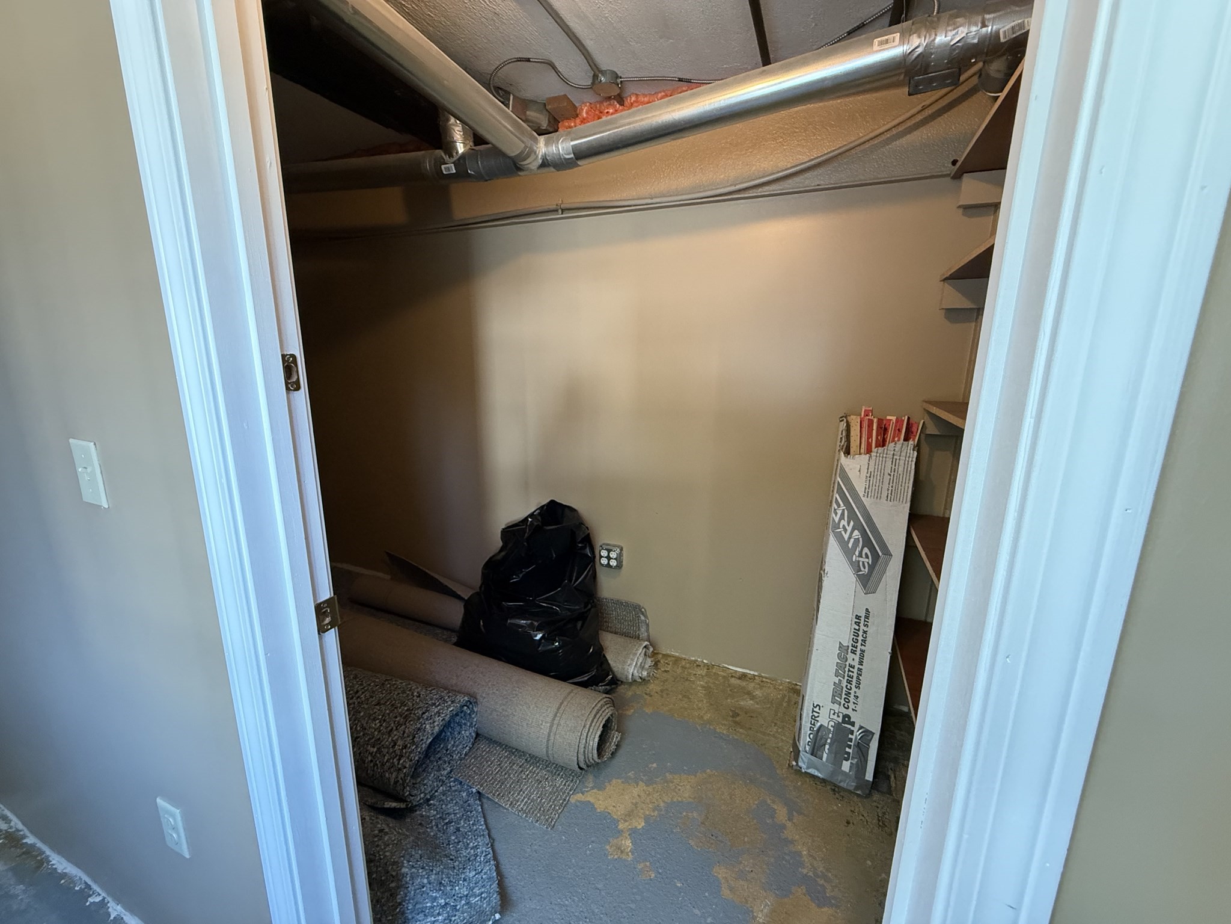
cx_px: 616
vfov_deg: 85.7
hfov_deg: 102.1
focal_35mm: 14
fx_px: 498
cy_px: 462
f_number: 2.2
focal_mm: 2.22
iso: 500
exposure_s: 1/60
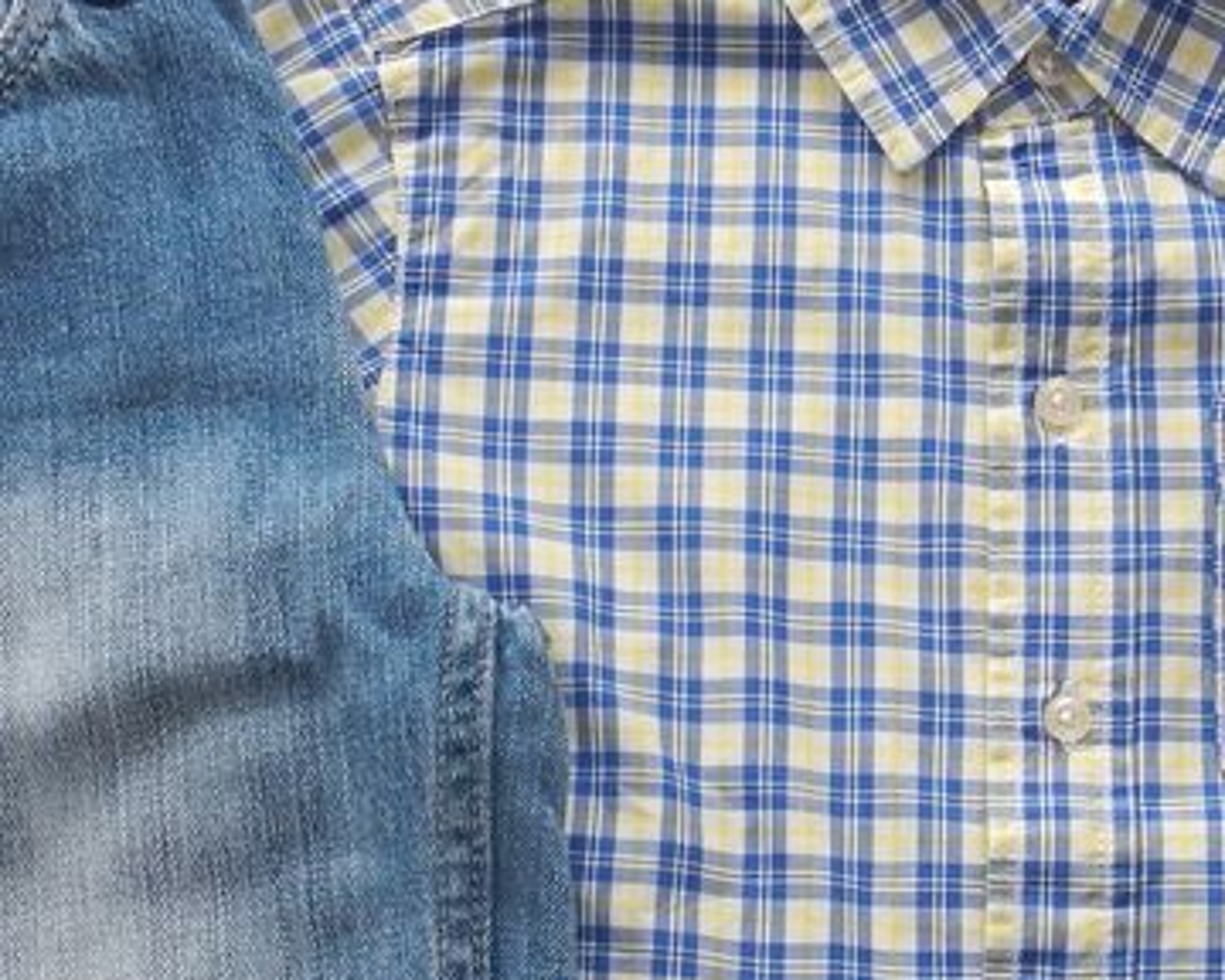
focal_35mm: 91
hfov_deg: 21.0
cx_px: 786
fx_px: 3299
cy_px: 983
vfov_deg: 16.5
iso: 125
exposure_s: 1/60
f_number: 3.9
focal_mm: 5
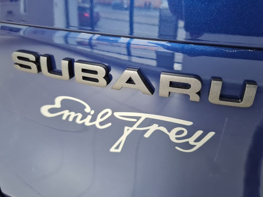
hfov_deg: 63.4
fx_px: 213
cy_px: 94
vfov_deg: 49.7
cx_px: 136
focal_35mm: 28
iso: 400
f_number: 1.8
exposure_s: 1/50
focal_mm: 5.4
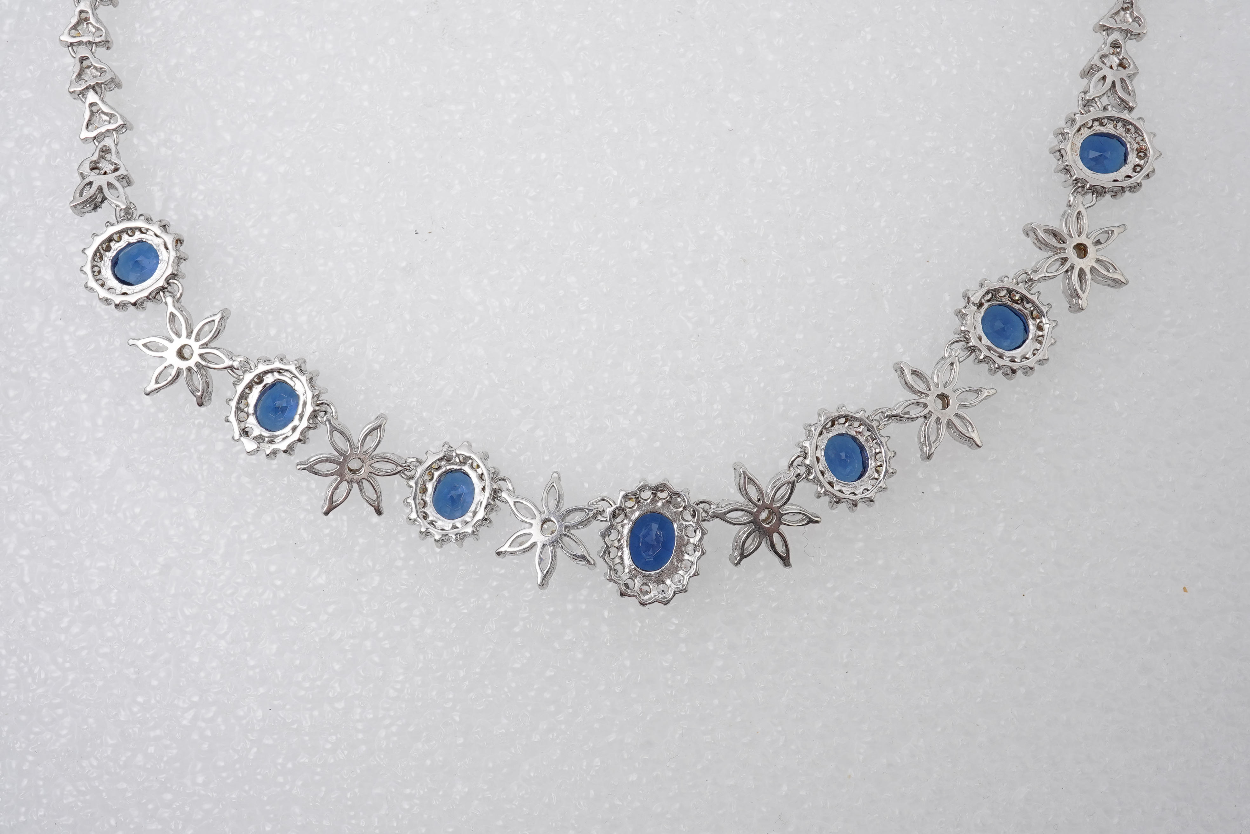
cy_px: 417
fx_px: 1562
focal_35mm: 45
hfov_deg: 43.6
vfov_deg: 29.9
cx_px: 625
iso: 400
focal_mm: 30
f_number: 20
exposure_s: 1/125
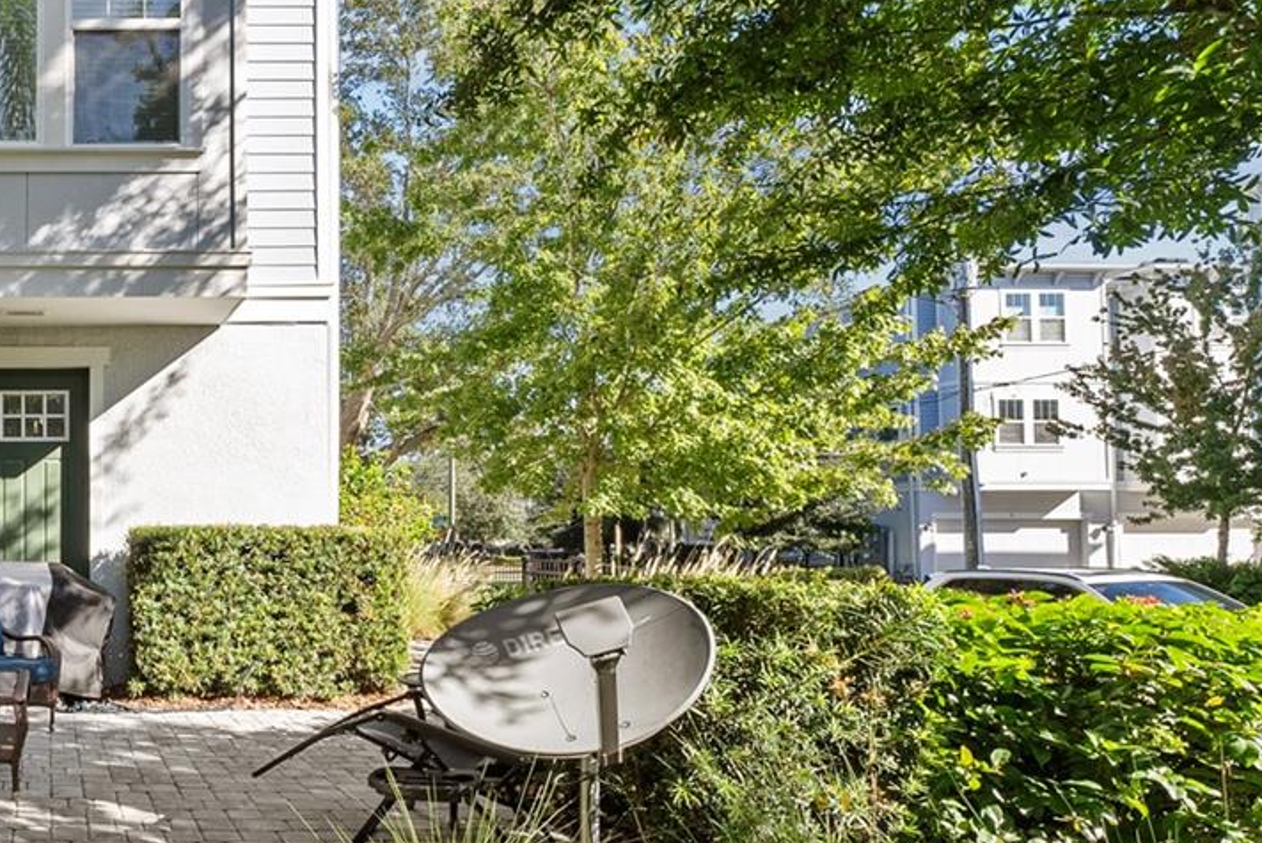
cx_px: 30
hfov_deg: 54.3
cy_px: 524
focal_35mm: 27
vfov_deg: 47.6
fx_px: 947
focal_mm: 12
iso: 640
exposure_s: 1/100
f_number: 9
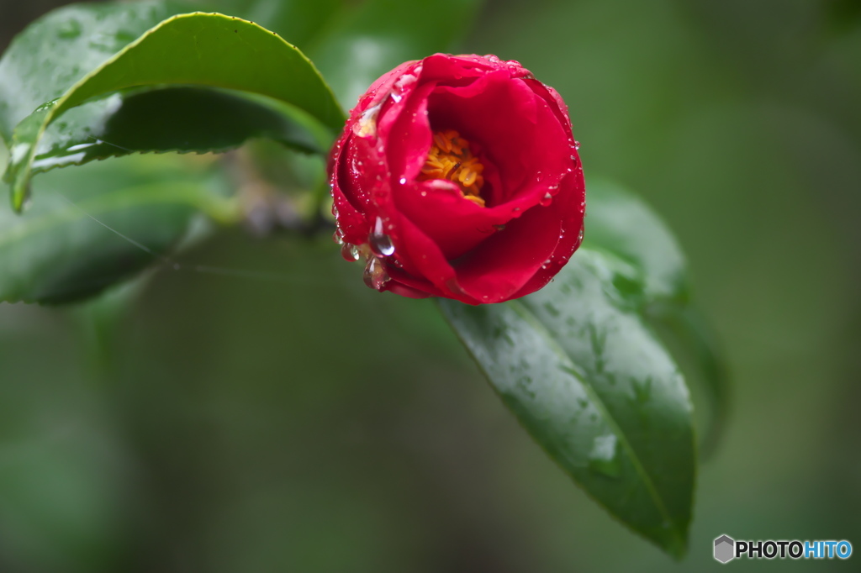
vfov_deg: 4.6
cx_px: 430
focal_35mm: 300
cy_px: 286
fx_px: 7172
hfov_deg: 6.9
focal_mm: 300
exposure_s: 1/320
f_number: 4
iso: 560
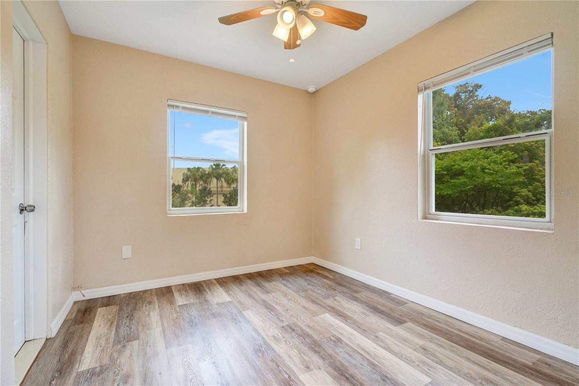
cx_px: 290
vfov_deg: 73.7
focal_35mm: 16
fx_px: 257
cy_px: 193
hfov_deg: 96.7
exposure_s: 1/160
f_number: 7.1
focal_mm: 16
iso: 800
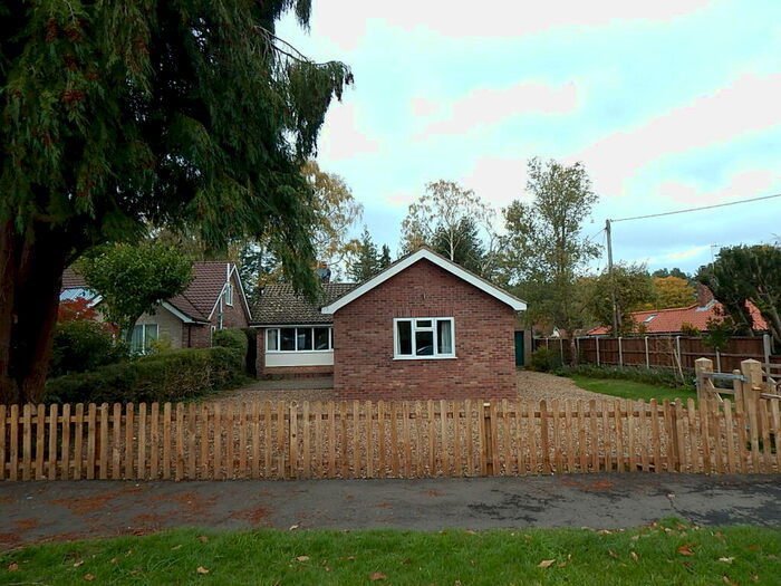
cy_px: 293
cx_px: 390
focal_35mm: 22
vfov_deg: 61.1
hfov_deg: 76.4
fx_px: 496
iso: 125
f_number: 3
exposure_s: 1/400
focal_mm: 4
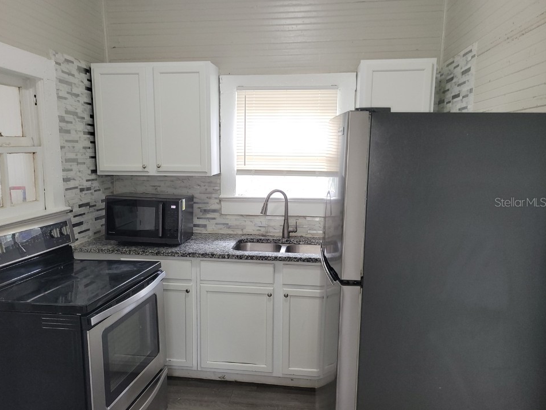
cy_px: 202
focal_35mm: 28
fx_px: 442
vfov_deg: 49.7
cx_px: 255
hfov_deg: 63.4
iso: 125
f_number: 1.8
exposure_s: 1/40
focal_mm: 5.4
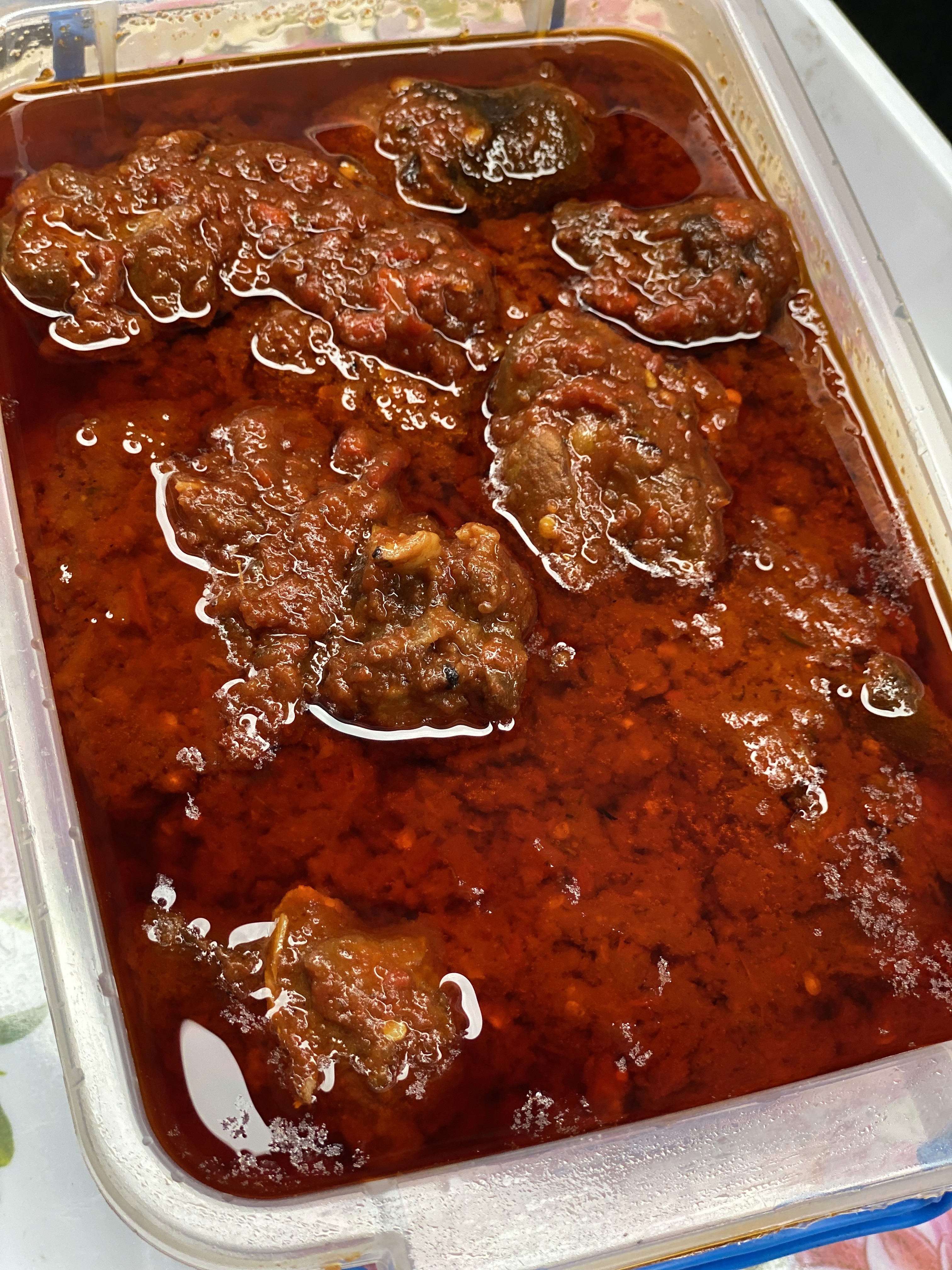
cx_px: 476
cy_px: 635
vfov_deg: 36.8
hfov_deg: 28.0
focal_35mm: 52
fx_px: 1907
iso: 50
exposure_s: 1/122
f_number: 2
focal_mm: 6
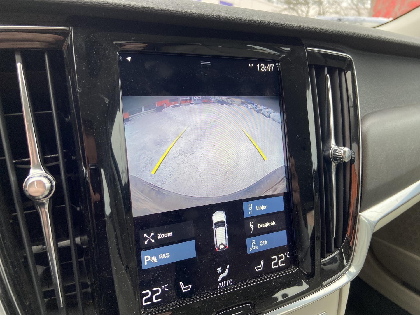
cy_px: 158
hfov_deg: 67.3
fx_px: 315
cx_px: 210
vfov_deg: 53.1
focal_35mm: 26
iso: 80
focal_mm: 4.25
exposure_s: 1/102
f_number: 1.8
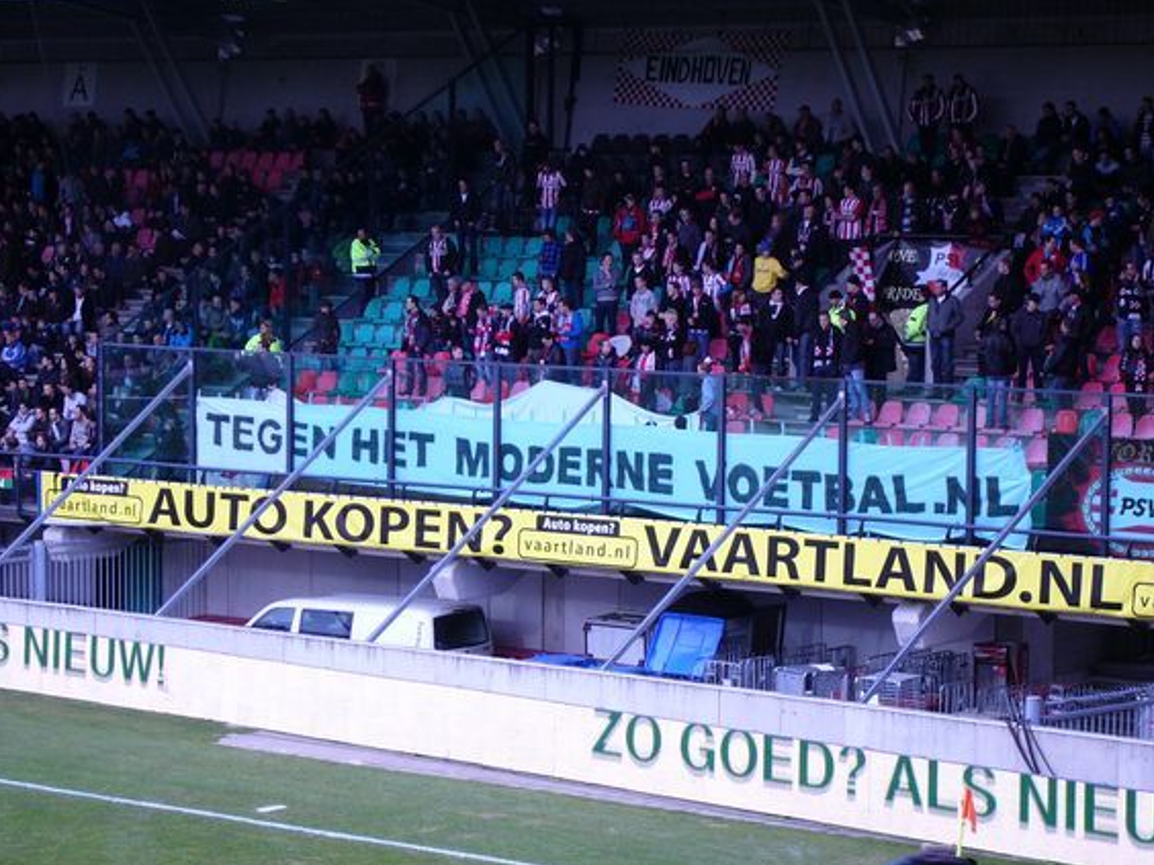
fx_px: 3534
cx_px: 575
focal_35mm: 106
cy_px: 432
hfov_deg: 18.5
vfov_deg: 14.0
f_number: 4.9
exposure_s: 1/40
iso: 100
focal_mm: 17.4
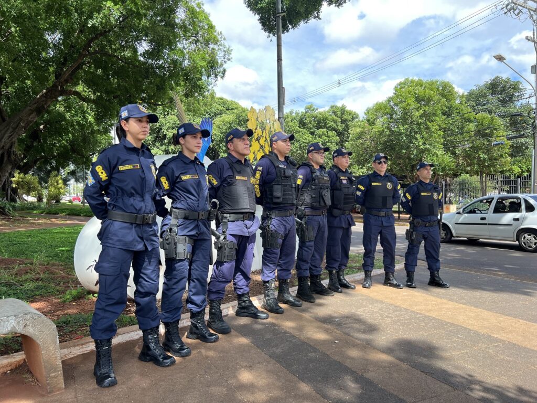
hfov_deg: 67.3
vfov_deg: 53.1
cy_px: 202
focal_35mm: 26
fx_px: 403
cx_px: 268
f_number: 1.5
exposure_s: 1/769
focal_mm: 5.7
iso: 50
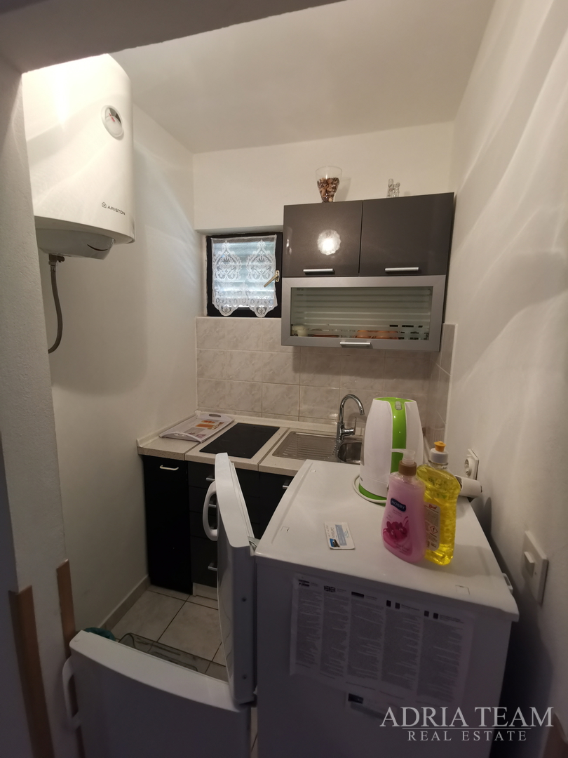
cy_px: 379
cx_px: 284
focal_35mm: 16
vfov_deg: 94.5
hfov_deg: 78.1
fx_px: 350
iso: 200
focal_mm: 2.35
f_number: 2.2
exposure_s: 1/50
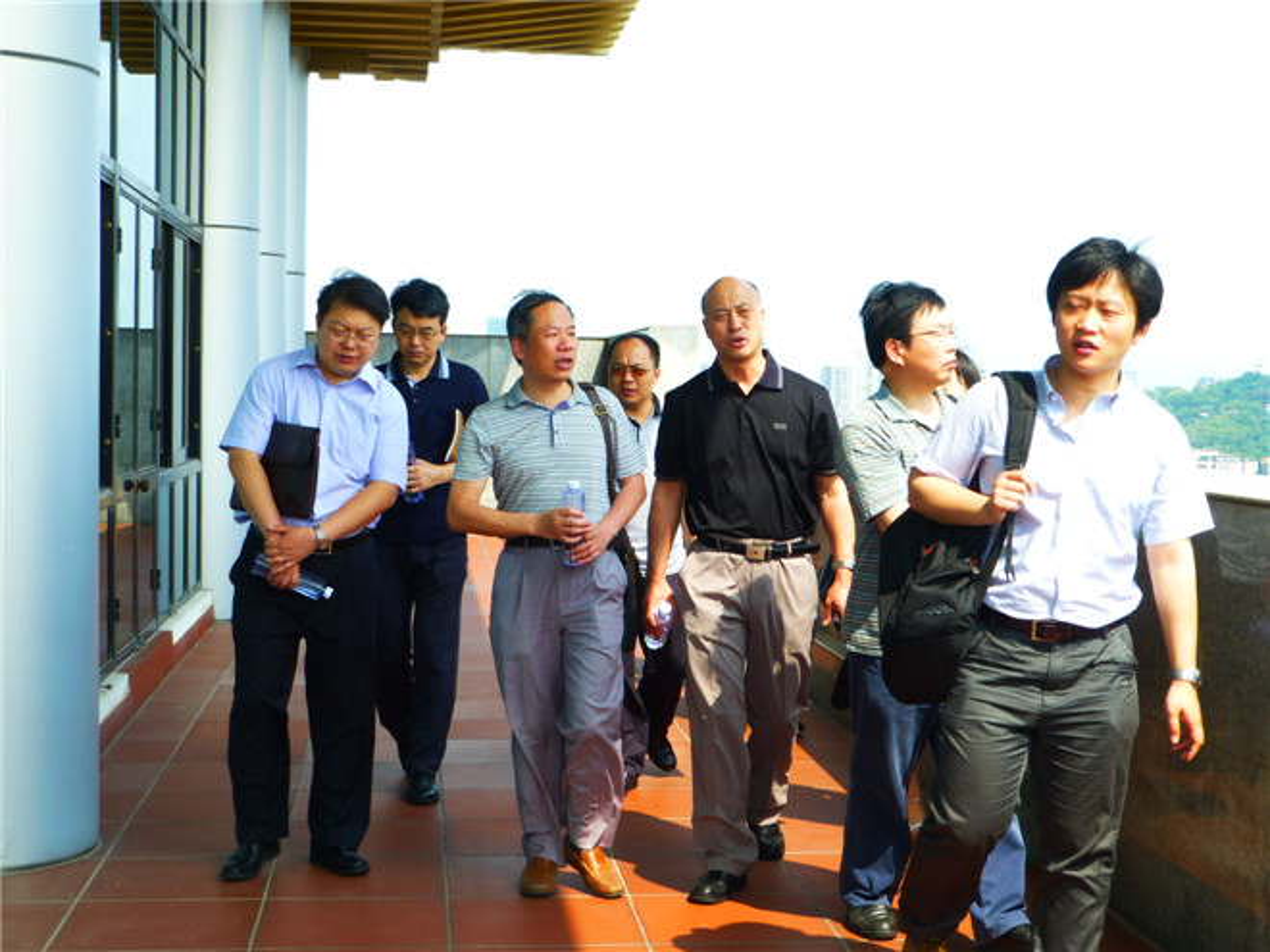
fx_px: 1981
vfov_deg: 27.0
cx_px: 635
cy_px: 476
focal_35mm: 54
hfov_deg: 35.5
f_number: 4.6
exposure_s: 1/200
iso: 100
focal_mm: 9.7
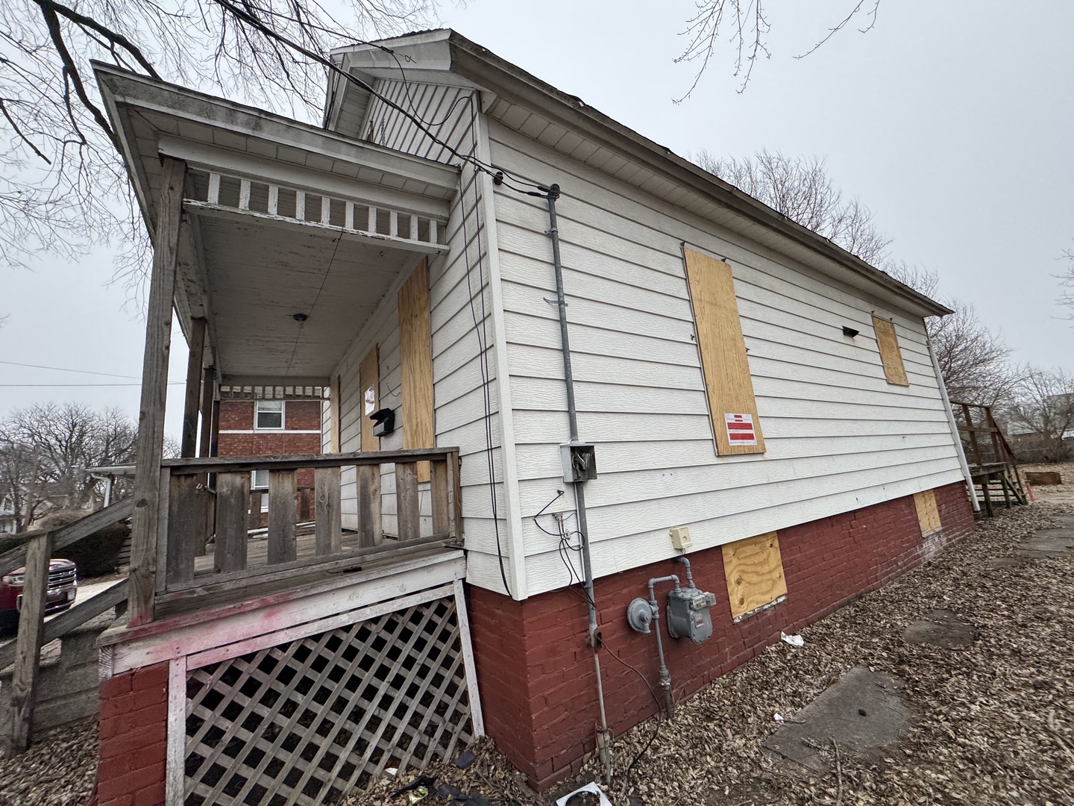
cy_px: 403
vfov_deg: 85.7
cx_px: 537
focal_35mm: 14
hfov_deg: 102.1
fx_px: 434
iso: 40
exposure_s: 1/407
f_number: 2.2
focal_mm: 2.22
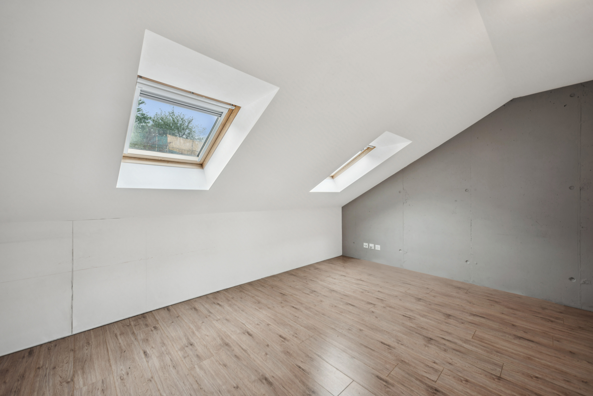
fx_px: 231
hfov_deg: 104.2
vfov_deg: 81.3
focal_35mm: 14
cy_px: 198
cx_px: 296
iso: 200
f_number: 8
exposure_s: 1/25
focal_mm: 14
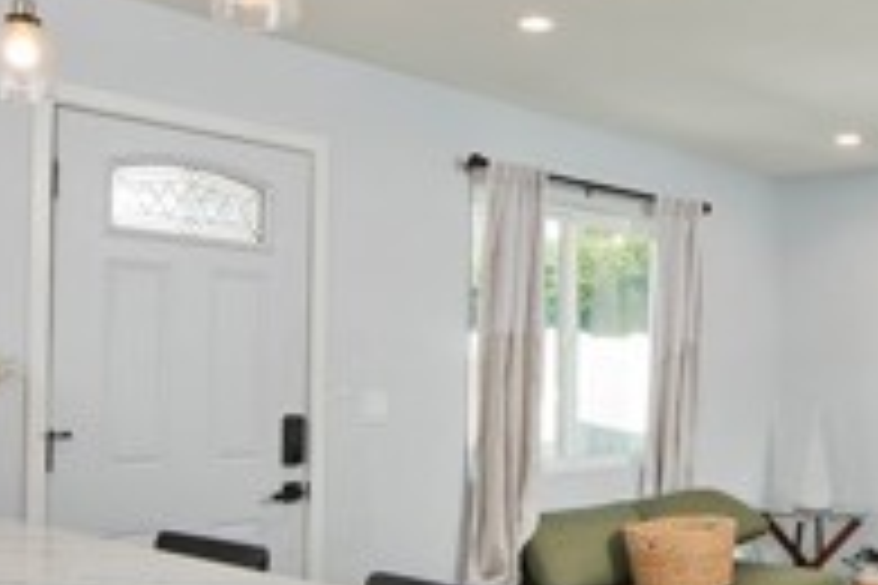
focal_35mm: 46
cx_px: 531
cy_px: 317
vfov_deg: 29.2
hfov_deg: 42.5
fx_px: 1122
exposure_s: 1/200
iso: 400
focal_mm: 14
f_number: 5.6
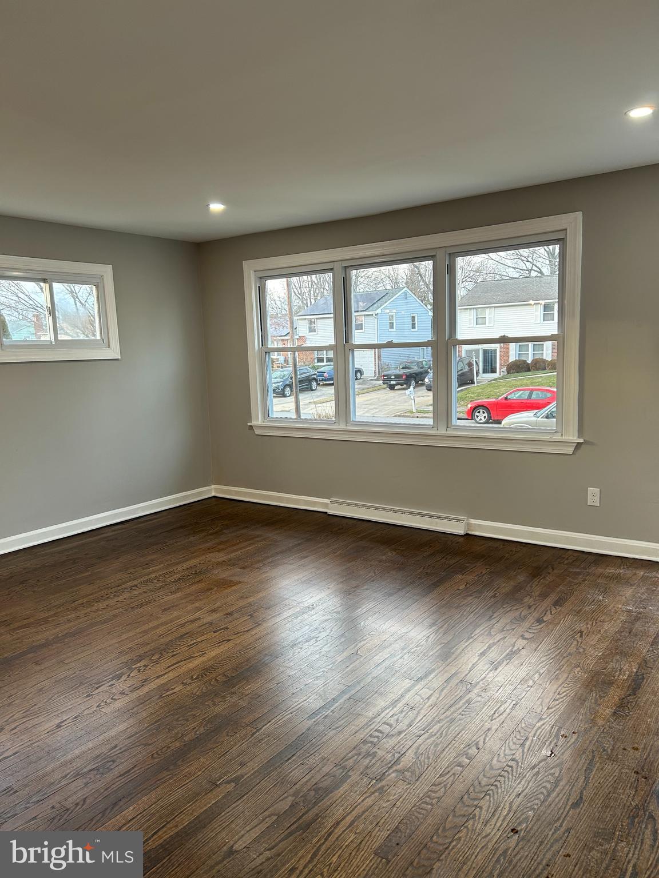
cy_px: 439
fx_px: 660
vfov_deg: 67.3
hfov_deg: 53.1
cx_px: 330
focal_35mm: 26
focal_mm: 5.7
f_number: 1.5
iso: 100
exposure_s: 1/120
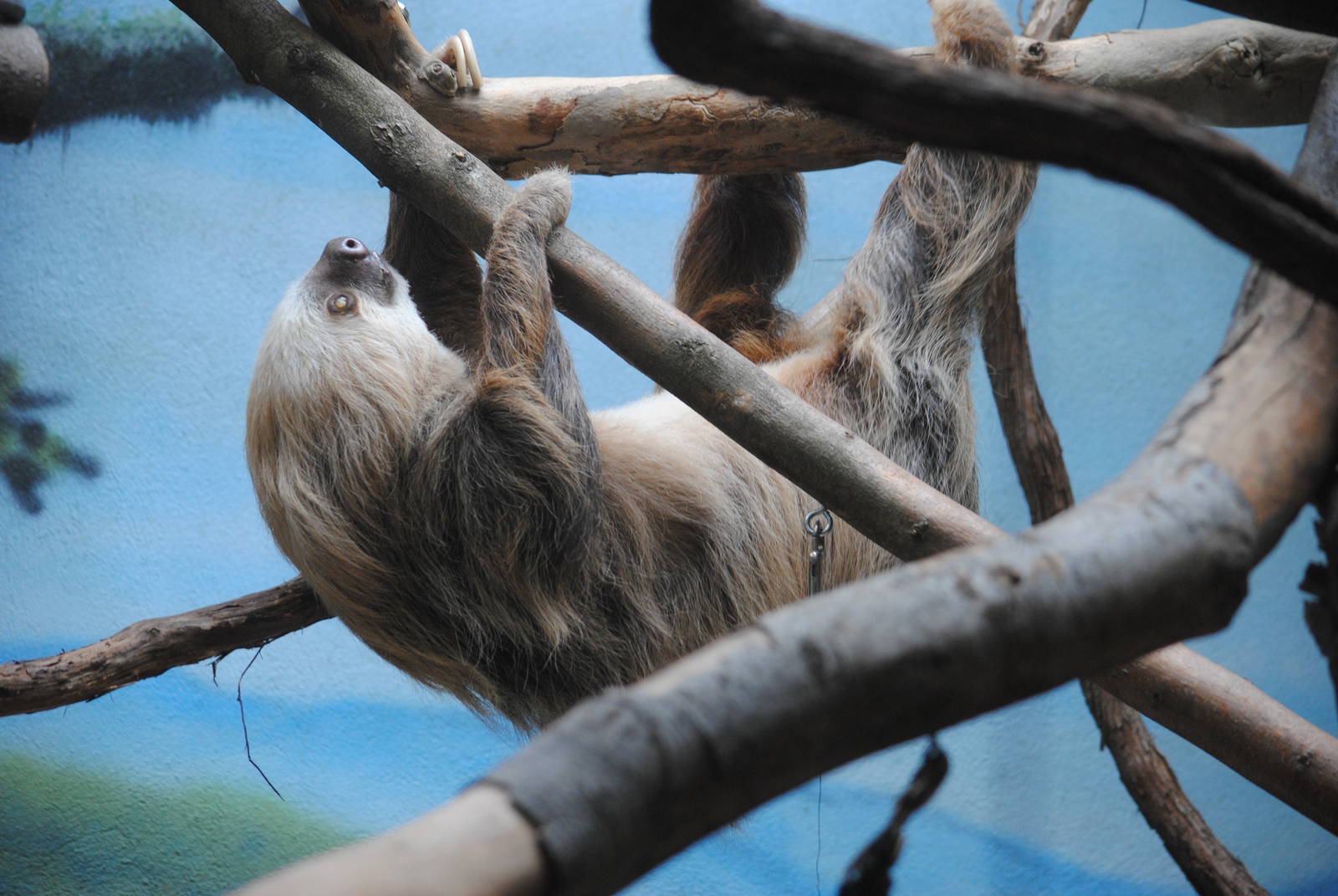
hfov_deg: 13.0
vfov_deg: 8.7
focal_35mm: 158
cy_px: 448
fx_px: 5861
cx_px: 669
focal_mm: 105
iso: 400
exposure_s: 1/60
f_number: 4.8
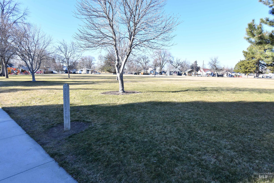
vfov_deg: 61.9
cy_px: 92
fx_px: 152
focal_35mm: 20
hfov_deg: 84.0
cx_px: 137
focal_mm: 20
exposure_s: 1/320
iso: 640
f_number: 11
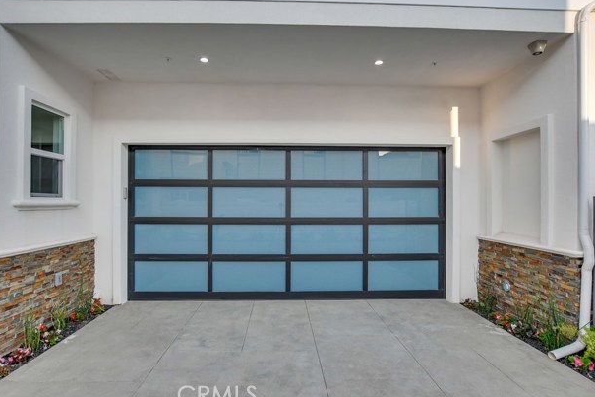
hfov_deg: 90.0
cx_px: 288
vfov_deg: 67.4
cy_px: 198
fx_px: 297
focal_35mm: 18
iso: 400
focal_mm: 11.5
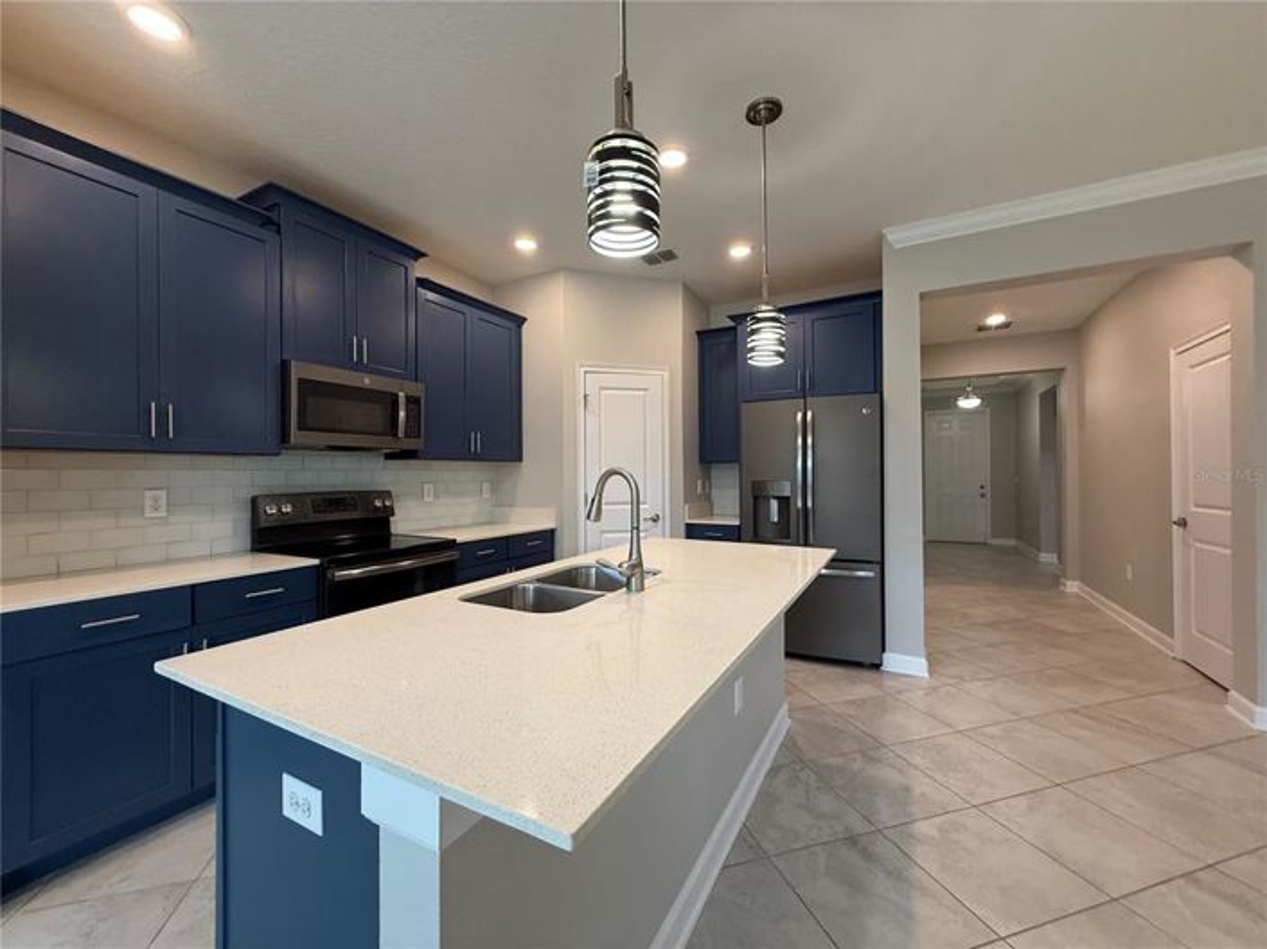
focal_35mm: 14
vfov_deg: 85.6
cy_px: 474
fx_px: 512
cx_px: 634
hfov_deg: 102.1
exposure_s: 1/120
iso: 250
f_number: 2.2
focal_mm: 2.22
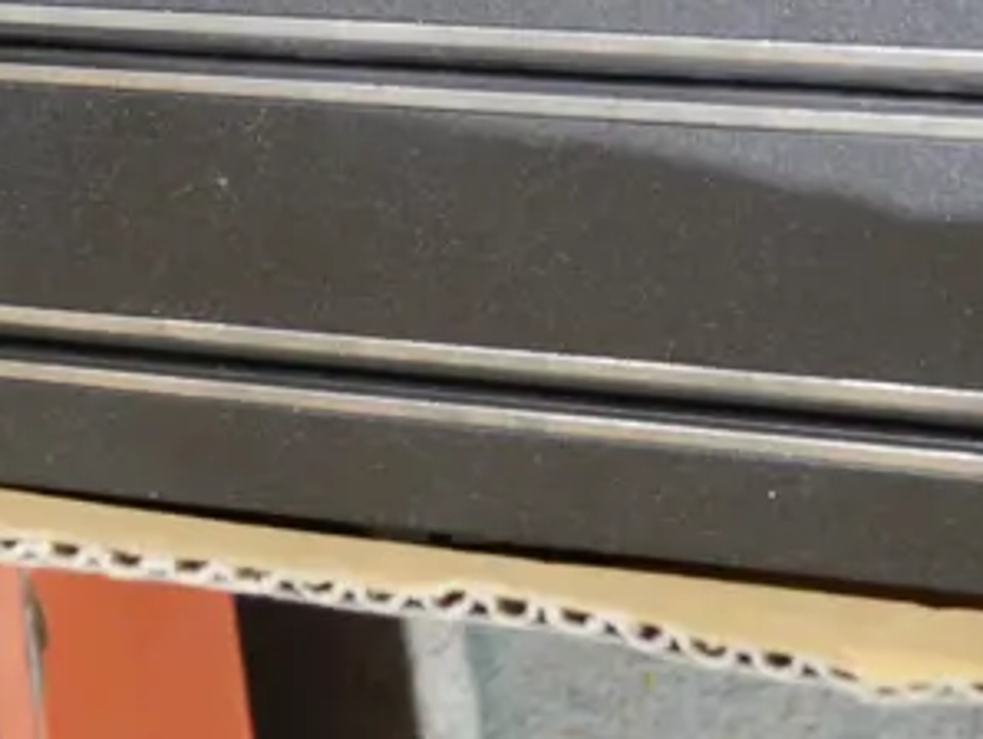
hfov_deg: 19.1
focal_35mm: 103
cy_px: -473
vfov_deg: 13.3
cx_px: 426
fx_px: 2927
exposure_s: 1/60
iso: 1250
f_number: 3.6
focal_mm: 15
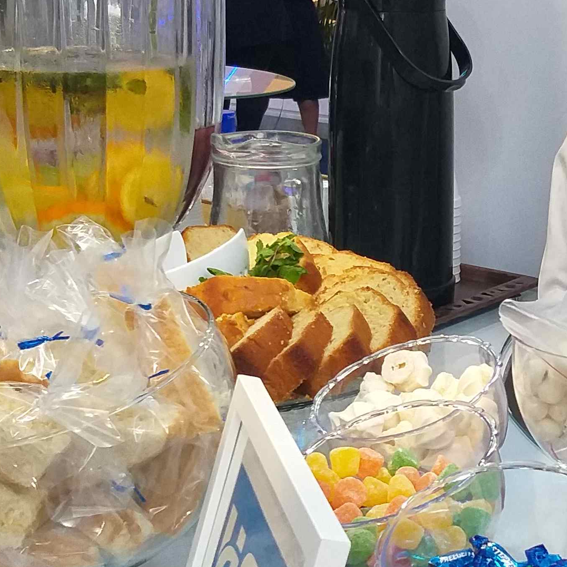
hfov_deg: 21.9
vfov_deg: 22.2
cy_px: 332
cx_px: 441
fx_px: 1445
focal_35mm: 78
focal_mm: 3.93
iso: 160
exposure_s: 1/60
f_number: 1.7
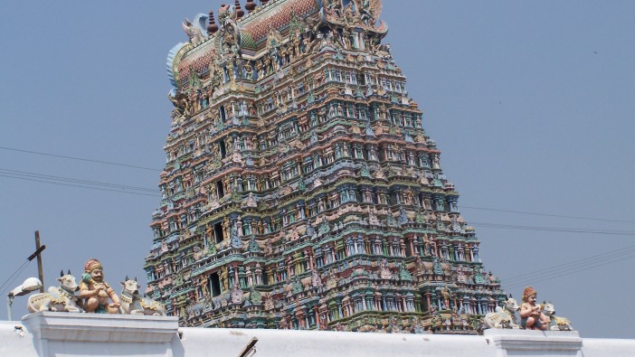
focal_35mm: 90
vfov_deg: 13.4
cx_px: 319
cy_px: 163
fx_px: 1516
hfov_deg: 23.7
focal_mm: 13.7
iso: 64
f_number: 4.5
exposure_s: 1/640
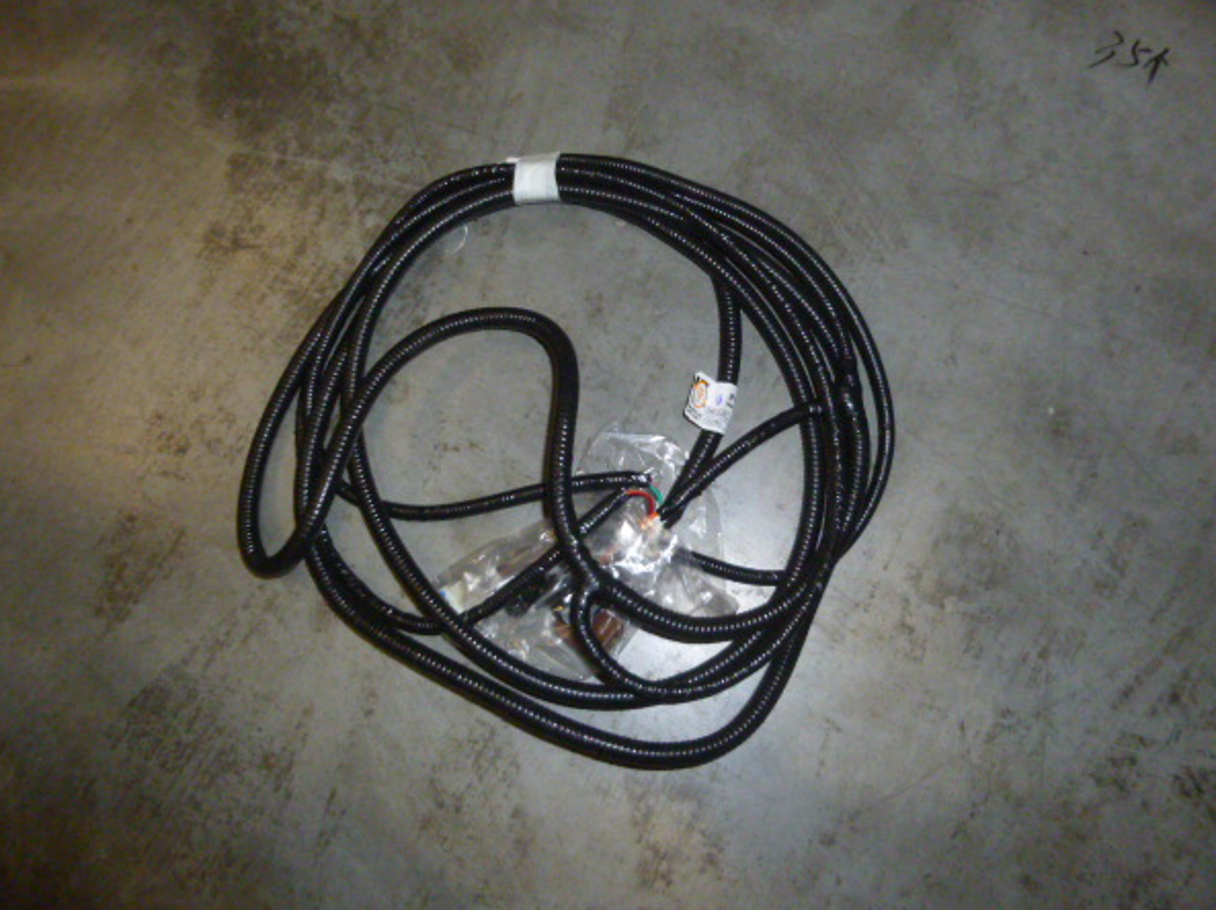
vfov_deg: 51.3
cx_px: 617
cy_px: 441
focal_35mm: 27
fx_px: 948
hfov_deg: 65.4
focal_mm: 4.5
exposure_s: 1/60
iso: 400
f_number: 3.1
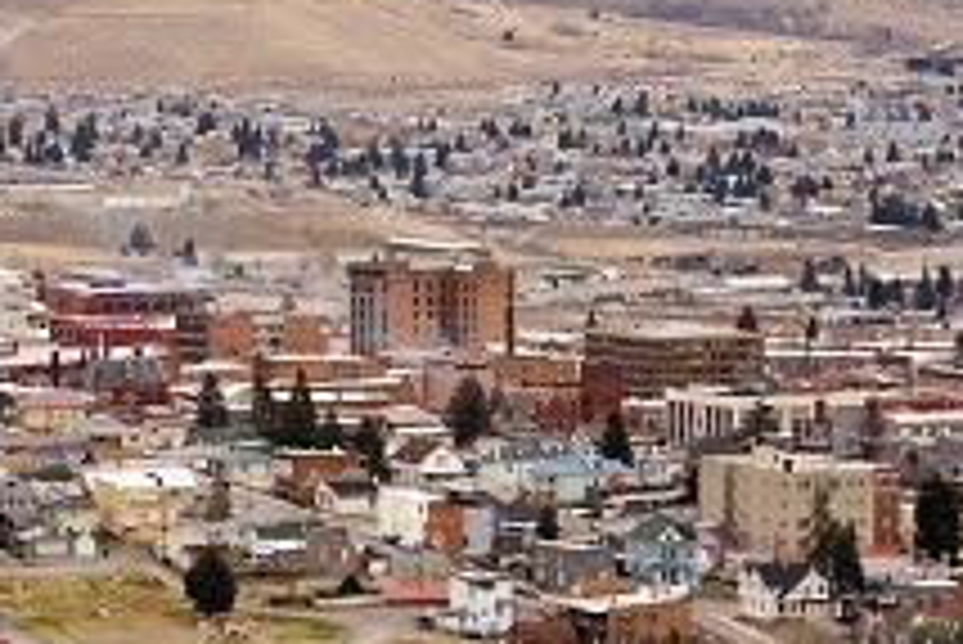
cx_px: 540
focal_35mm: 261
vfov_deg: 5.3
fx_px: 6986
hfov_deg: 7.9
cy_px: 221
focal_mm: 93
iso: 80
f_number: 6.3
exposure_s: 1/80
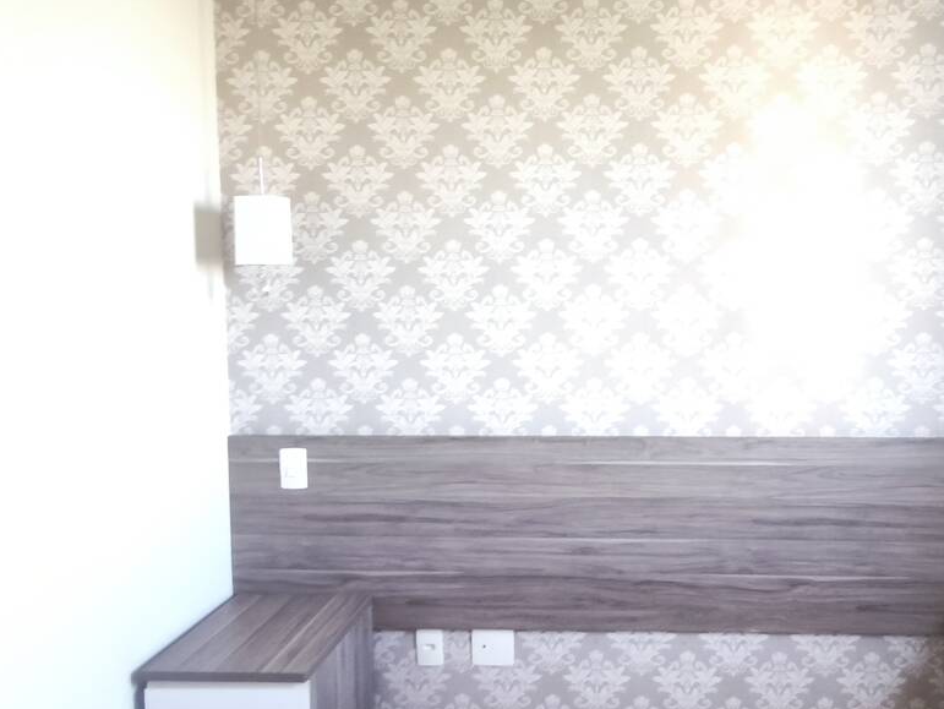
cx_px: 640
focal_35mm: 28
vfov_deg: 49.6
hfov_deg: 61.6
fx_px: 764
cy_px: 306
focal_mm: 1.91
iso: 500
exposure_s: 1/24
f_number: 2.2
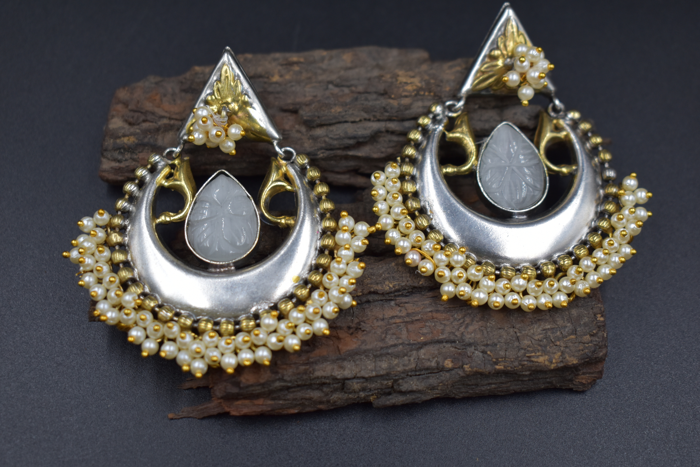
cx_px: 350
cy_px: 234
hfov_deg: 33.4
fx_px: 1167
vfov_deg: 22.6
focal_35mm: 60
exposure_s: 1/80
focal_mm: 40
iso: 400
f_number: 4.8
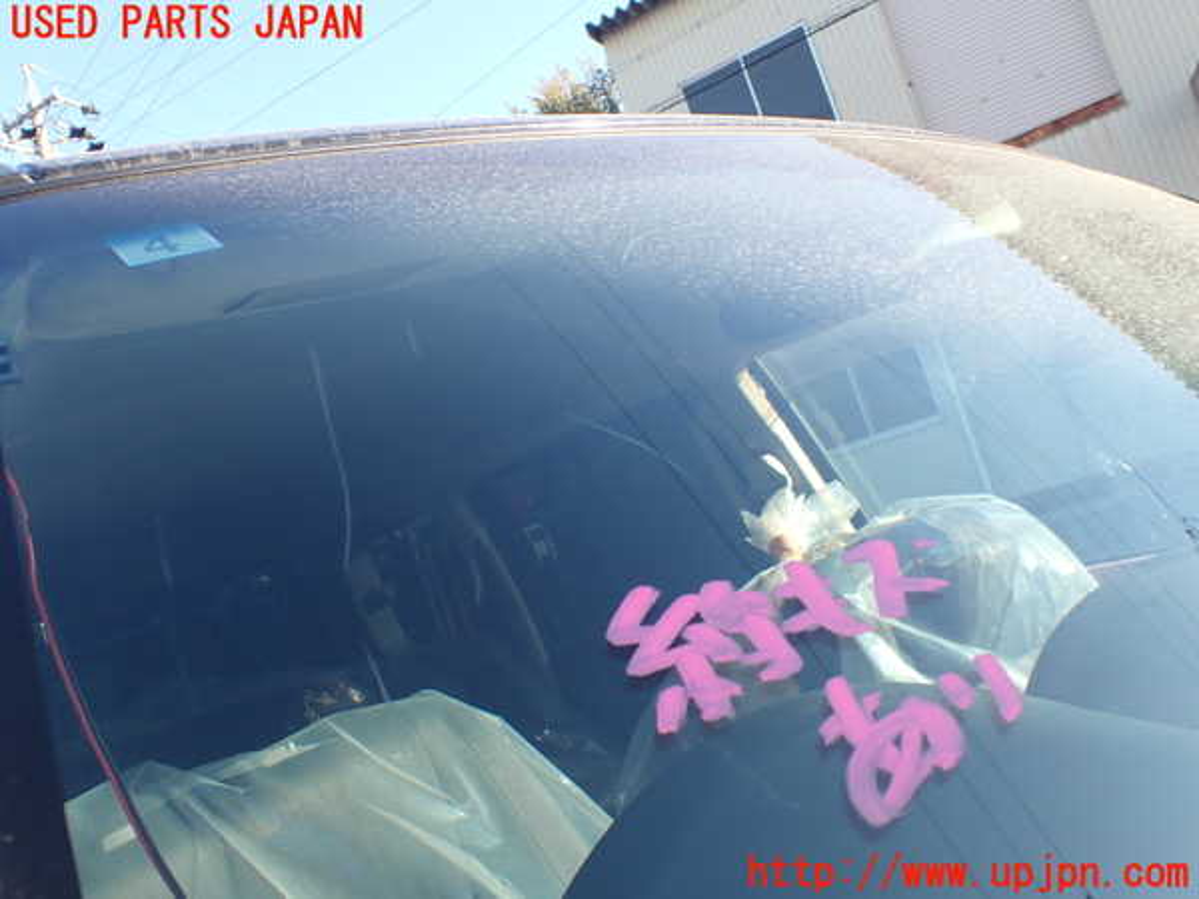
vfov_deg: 46.8
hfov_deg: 60.0
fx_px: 1039
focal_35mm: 30
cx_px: 600
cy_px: 450
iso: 100
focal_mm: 5.4
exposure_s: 1/200
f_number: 3.2
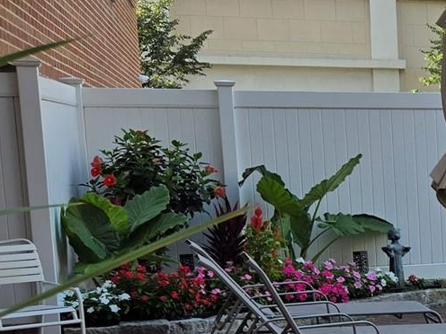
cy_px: 325
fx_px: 1224
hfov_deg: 17.5
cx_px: 754
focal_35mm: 95
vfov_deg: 15.3
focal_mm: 5.4
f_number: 1.8
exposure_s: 1/823
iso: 25
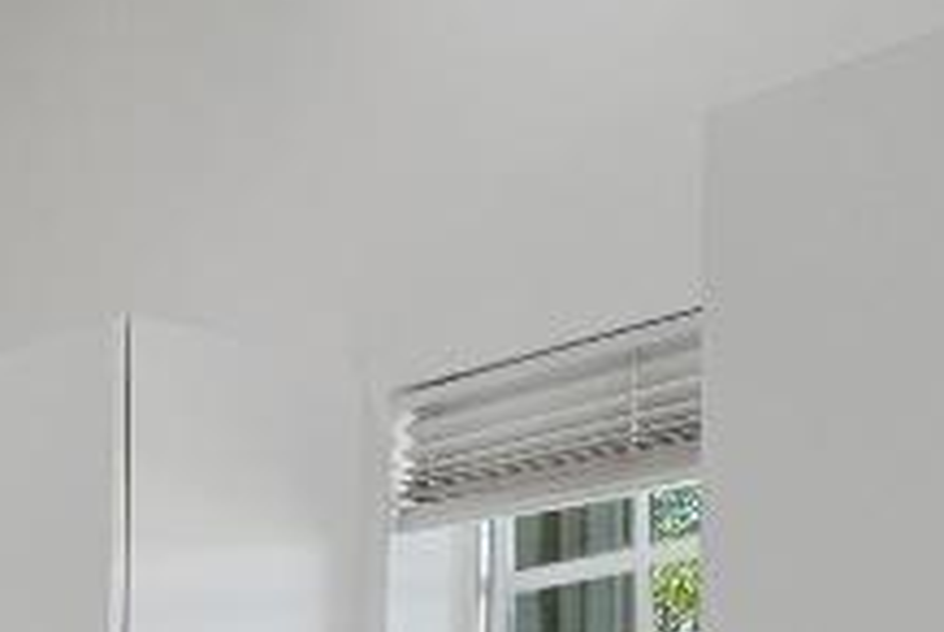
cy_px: 1074
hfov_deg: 19.9
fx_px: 2494
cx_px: 1174
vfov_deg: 13.3
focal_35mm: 95
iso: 320
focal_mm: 12
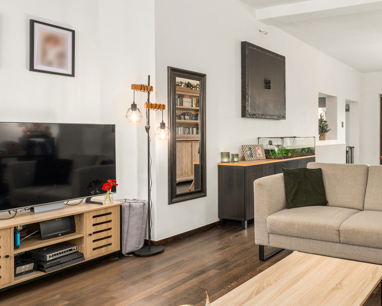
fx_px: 328
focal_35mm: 29
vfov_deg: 49.9
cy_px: 138
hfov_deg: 53.6
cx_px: 337
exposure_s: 1/125
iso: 250
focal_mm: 14
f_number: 11
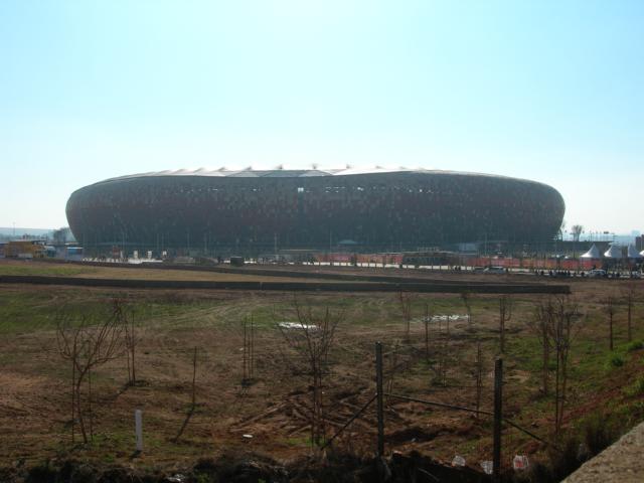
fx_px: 707
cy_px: 242
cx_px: 322
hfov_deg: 49.0
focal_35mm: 38
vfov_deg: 37.7
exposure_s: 1/984
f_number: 4.8
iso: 50
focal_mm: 7.8
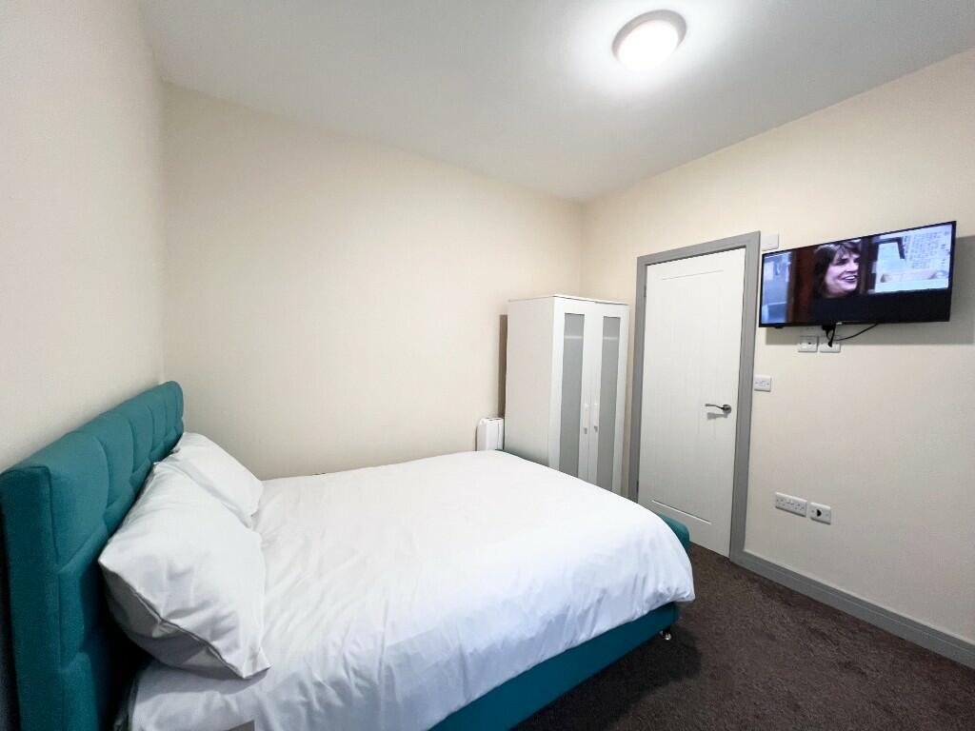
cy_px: 366
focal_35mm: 13
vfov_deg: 89.9
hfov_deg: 106.2
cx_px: 488
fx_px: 366
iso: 200
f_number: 1.8
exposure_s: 1/110
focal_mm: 1.57
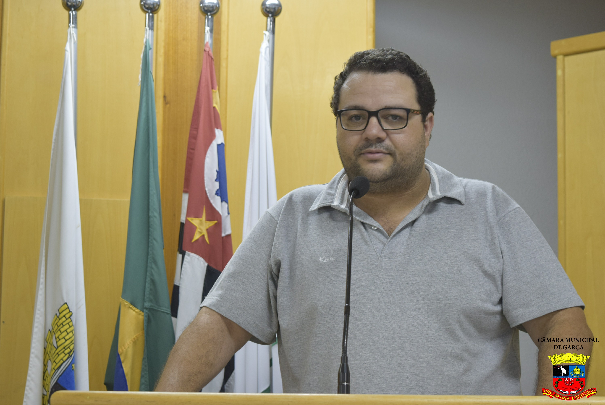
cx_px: 302
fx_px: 1211
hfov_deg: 28.1
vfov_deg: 19.0
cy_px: 202
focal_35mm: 72
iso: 720
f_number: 5.3
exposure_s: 1/60
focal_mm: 48
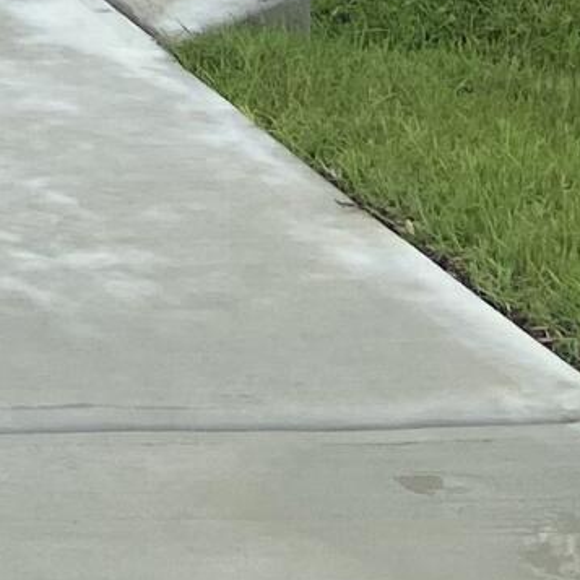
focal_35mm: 193
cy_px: -928
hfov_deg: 8.4
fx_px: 3659
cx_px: -762
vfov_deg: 8.2
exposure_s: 1/3125
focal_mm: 4.25
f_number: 1.8
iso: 32
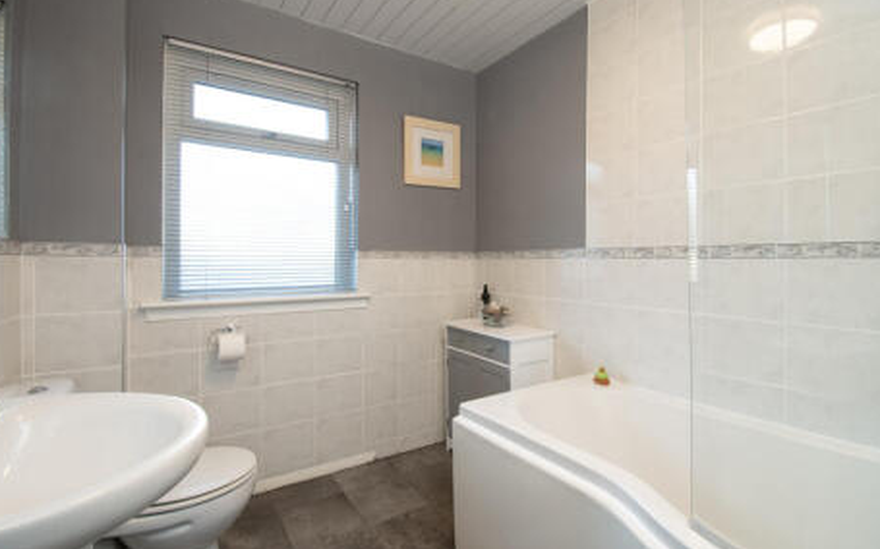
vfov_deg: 71.0
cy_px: 248
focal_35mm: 16
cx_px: 433
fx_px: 384
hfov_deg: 97.8
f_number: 8
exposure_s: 1/8
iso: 320
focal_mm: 10
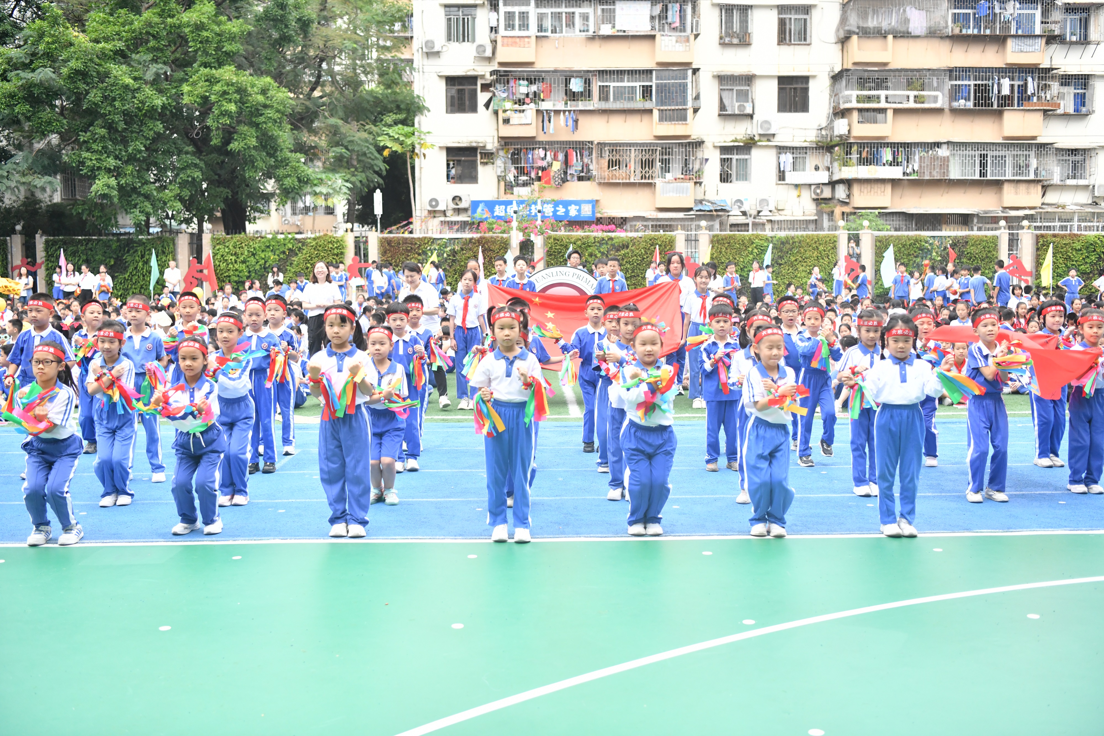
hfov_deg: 48.5
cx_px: 552
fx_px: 1226
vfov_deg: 33.4
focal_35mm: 40
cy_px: 368
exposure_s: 1/3200
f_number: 2.8
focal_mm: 40
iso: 1600
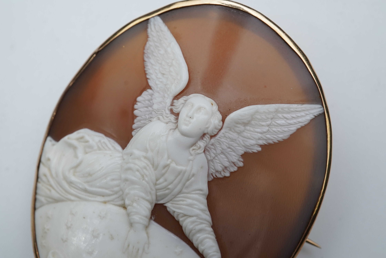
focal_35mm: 45
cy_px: 129
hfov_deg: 43.6
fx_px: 482
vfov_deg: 29.9
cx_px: 193
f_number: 18
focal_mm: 30
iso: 400
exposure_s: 1/125
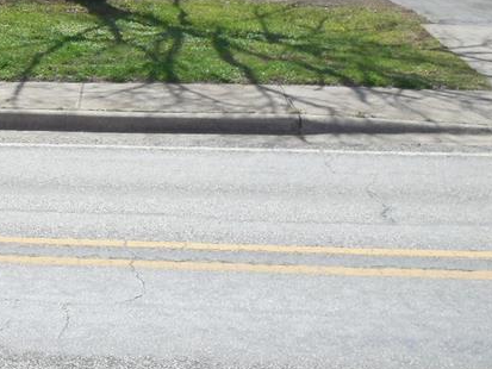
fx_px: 1621
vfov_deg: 12.8
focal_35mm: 114
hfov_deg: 16.6
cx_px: -94
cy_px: -6
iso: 125
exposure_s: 1/1000
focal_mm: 8.2
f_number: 3.8
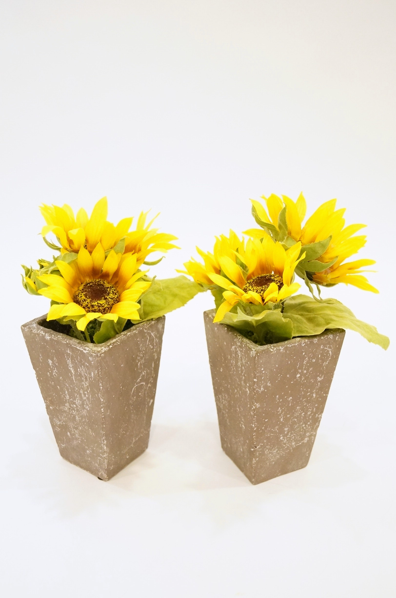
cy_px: 299
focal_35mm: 36
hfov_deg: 36.8
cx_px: 198
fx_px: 596
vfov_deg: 53.2
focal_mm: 24
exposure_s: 1/60
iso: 3200
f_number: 4
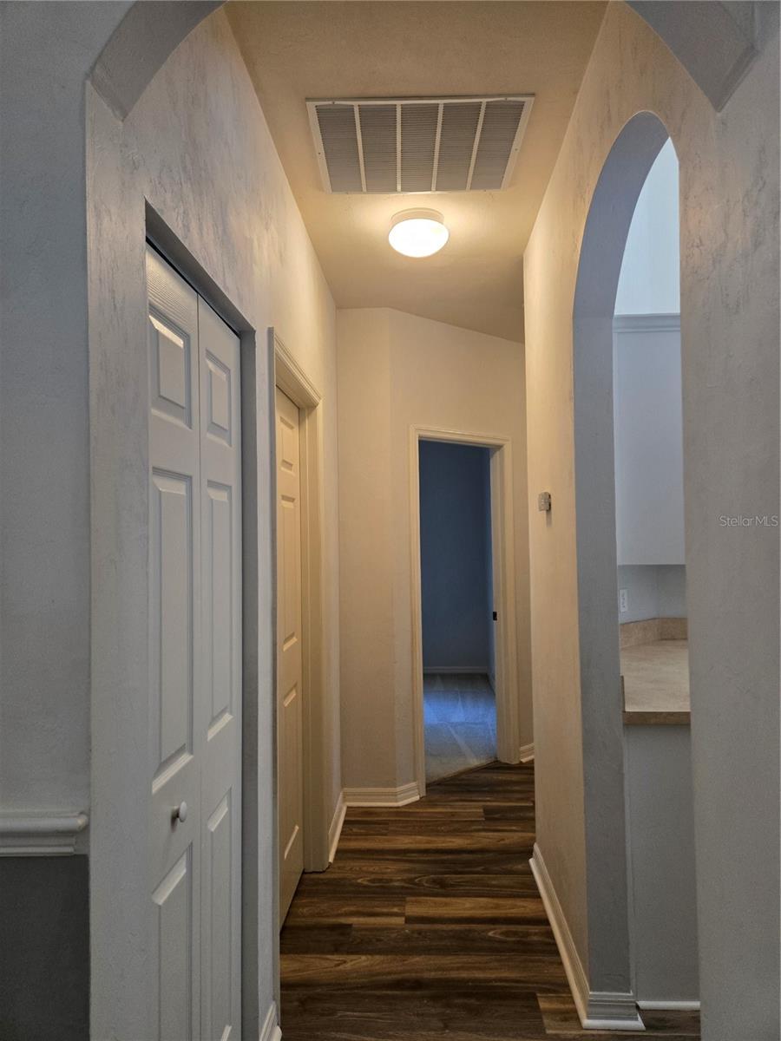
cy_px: 520
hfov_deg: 58.9
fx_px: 692
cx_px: 390
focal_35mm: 23
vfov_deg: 73.9
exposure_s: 1/120
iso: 200
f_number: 1.8
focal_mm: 5.4
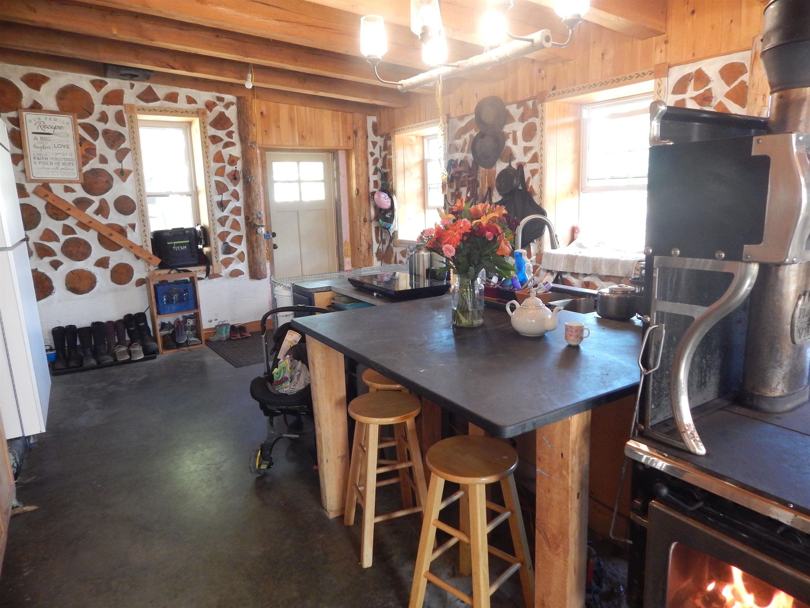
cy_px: 304
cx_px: 405
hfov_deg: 73.9
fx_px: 538
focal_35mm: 23
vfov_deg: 58.9
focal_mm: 4
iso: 400
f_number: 3
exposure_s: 1/30
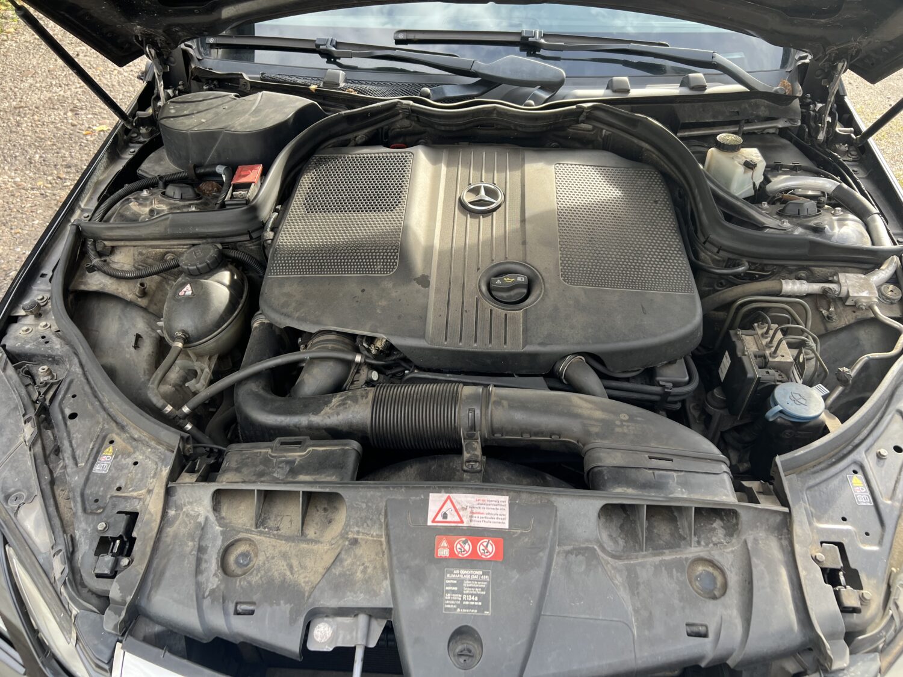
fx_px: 678
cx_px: 452
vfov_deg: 53.1
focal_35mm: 26
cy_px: 338
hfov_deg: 67.3
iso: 32
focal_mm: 5.7
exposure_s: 1/141
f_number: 1.5
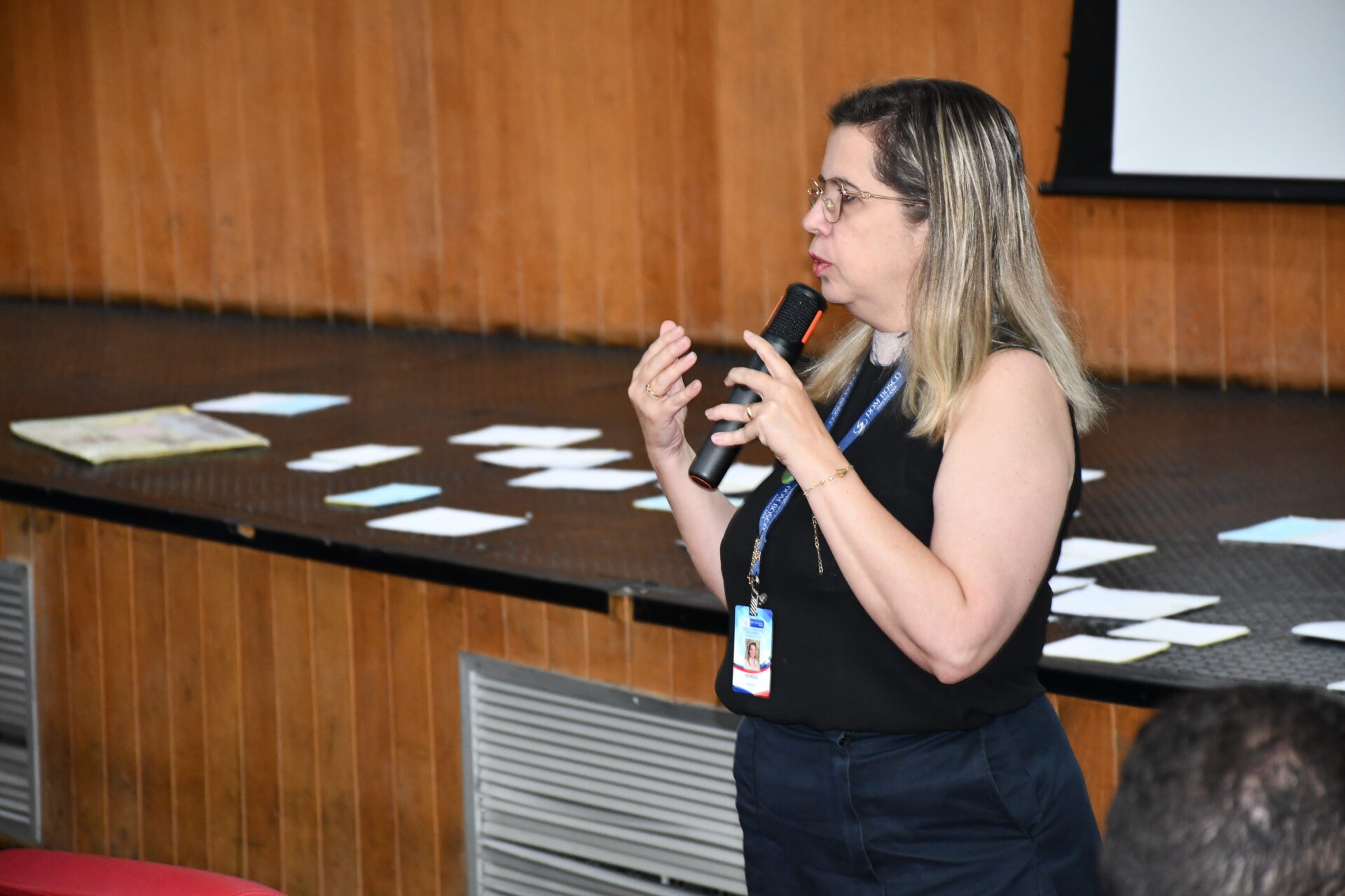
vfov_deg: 8.2
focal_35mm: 168
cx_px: 672
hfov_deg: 12.2
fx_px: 6276
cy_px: 448
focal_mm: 112
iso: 2000
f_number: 5.6
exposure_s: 1/60
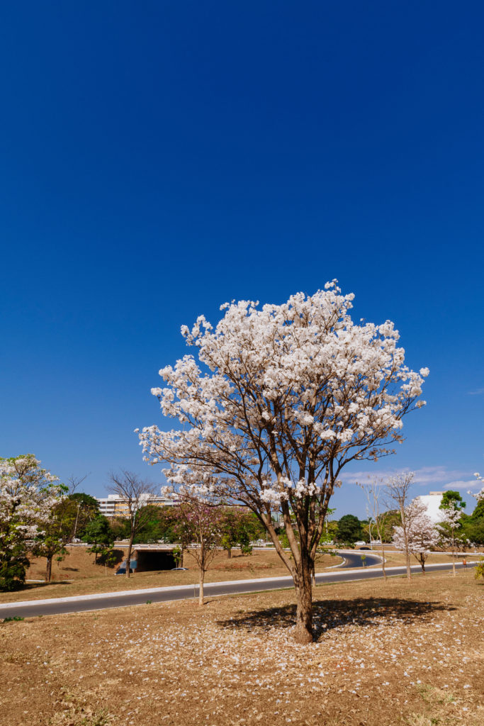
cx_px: 242
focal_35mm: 24
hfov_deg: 53.1
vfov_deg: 73.7
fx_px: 484
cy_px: 363
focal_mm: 24
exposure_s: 1/100
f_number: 22
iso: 180
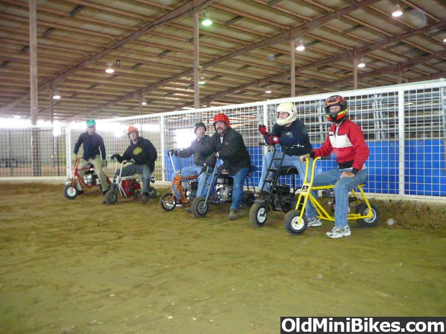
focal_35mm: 35
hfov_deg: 52.6
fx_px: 451
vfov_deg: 40.7
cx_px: 223
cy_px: 167
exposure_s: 1/30
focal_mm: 5.2
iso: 400
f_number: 2.8
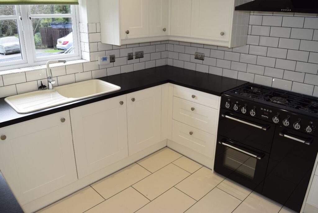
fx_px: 239
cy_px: 106
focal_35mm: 27
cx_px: 159
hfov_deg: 67.4
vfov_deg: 48.0
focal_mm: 18
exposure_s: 1/125
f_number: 5.6
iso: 560
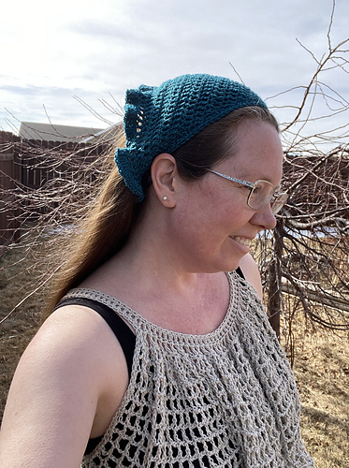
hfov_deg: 46.7
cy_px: 234
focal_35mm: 30
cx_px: 174
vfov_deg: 60.1
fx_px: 405
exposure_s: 1/297
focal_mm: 2.71
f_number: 2.2
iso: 25
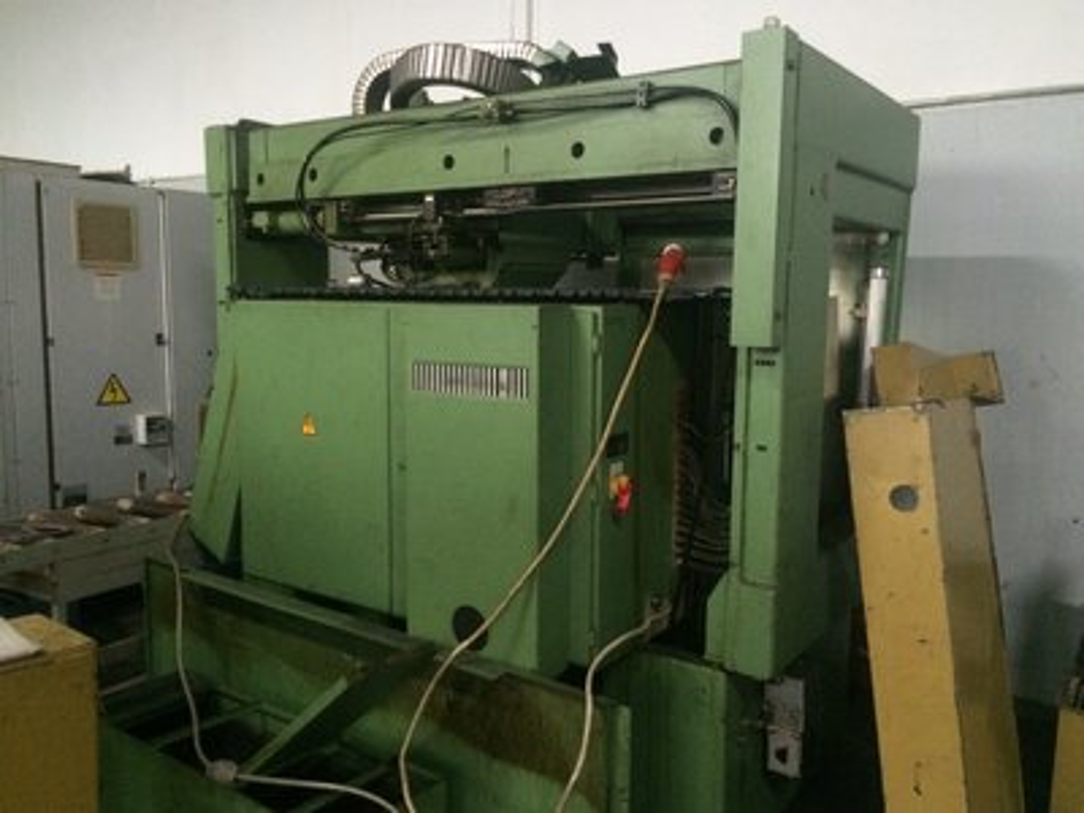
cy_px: 406
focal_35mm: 29
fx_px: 908
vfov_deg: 48.2
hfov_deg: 61.7
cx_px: 542
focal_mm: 4.15
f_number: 2.2
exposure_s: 1/17
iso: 400
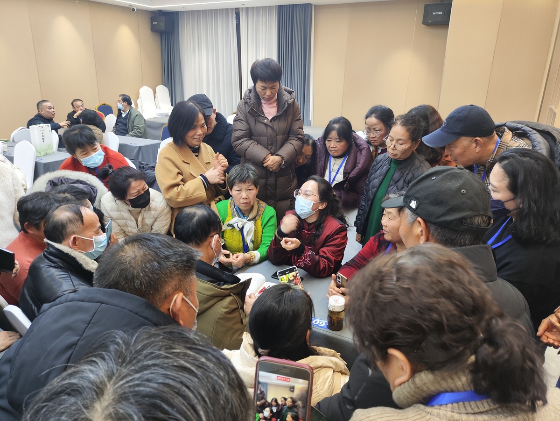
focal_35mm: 24
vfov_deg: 56.8
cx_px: 280
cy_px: 210
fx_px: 388
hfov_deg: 71.6
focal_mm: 4.68
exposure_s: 1/33.3
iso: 213
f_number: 1.8
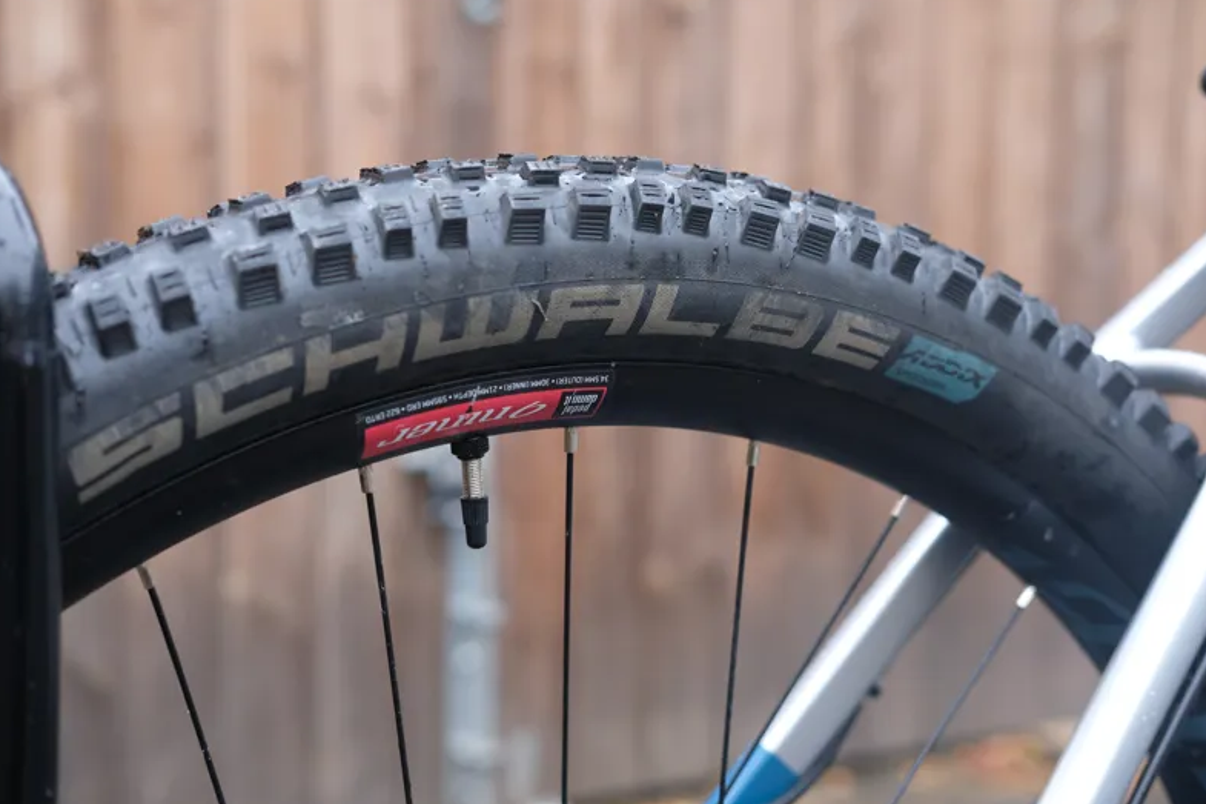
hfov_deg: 36.9
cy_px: 399
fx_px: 1809
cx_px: 595
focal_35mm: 54
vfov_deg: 25.0
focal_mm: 35
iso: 400
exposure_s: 1/60
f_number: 3.6
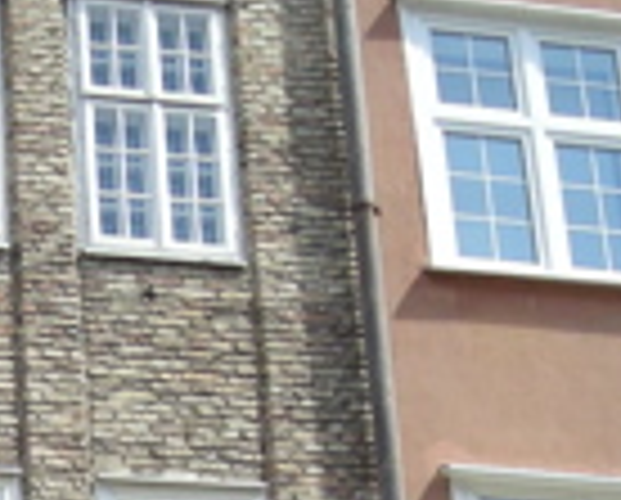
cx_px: 4
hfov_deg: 12.0
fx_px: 2910
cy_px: 824
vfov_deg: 9.4
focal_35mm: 158
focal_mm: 5.7
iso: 72
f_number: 2.8
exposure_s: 1/542
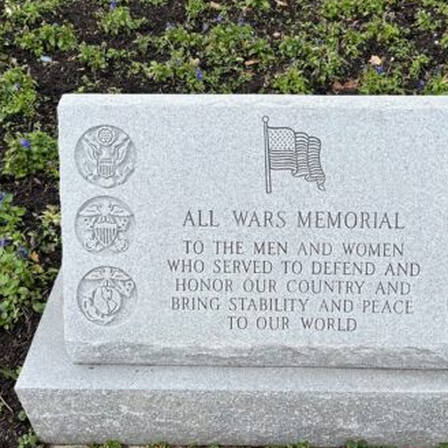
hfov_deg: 39.8
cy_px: 238
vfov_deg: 40.0
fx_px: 615
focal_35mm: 42
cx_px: 276
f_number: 1.6
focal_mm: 5.1
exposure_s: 1/1009
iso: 50
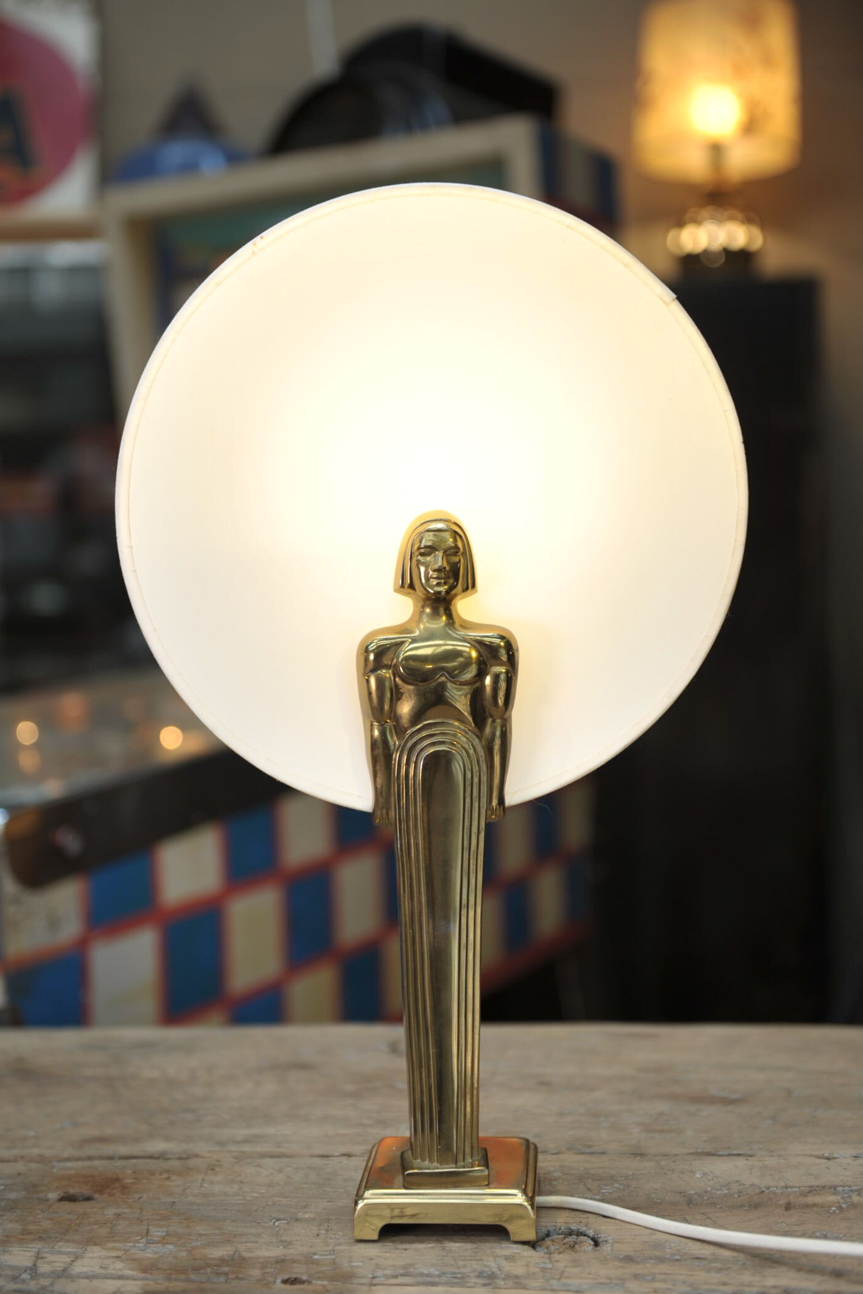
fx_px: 1762
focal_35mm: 49
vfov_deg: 40.3
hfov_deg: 27.5
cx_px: 427
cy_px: 642
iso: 200
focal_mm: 48
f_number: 2.8
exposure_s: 1/50
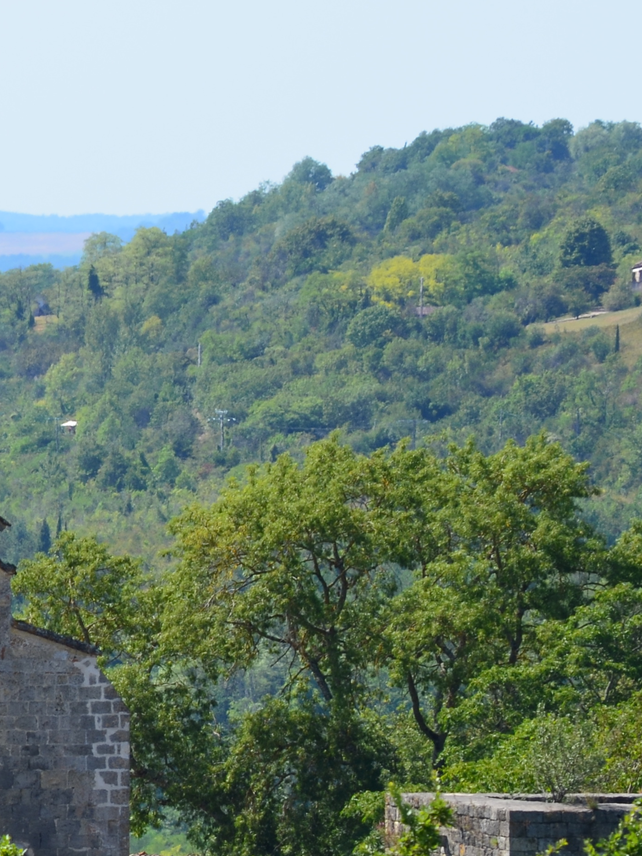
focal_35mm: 628
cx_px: -337
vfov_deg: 3.2
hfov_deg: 2.4
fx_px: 15538
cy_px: 553
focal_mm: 165
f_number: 11
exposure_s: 1/125
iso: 110
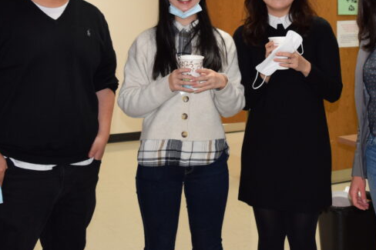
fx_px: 658
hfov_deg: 31.8
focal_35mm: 63
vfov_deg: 21.4
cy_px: 62
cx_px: 231
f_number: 5
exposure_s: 1/100
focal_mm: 20
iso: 800
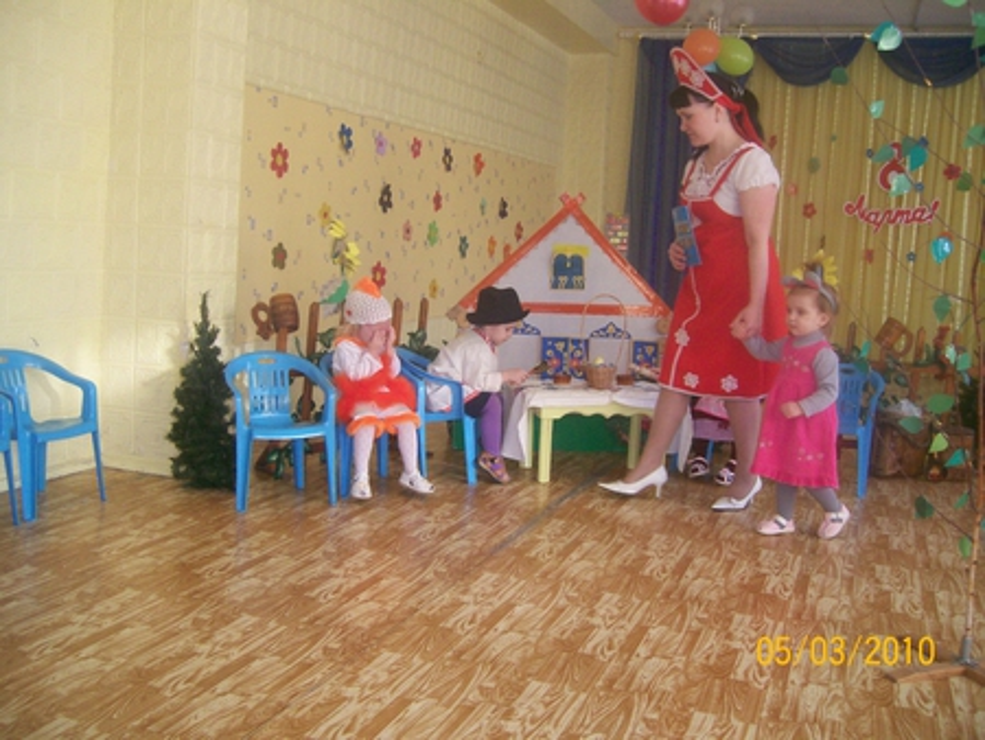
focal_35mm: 35
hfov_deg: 52.6
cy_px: 370
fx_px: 996
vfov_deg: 40.7
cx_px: 492
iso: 200
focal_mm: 5.8
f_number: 2.8
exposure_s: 1/64
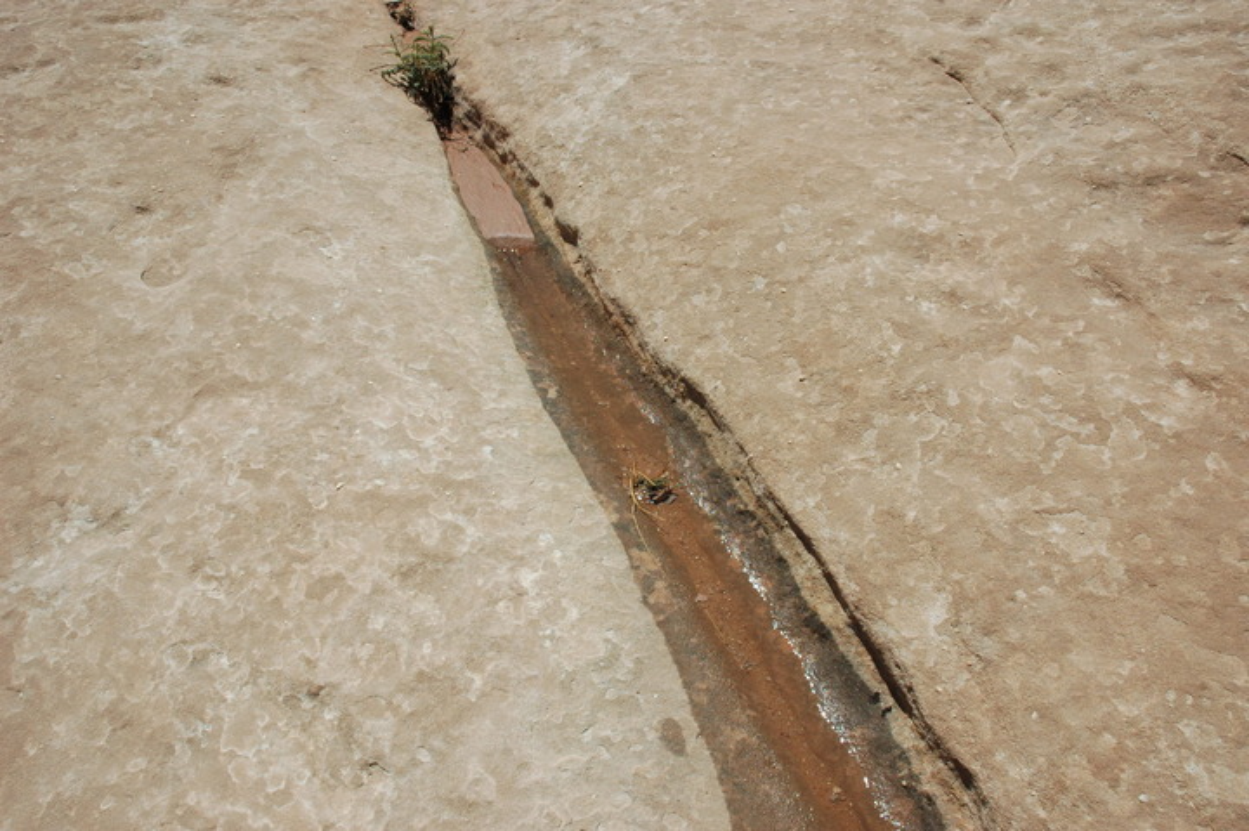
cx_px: 624
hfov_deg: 67.4
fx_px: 936
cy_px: 416
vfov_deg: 47.9
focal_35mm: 27
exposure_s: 1/1000
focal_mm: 18
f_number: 16
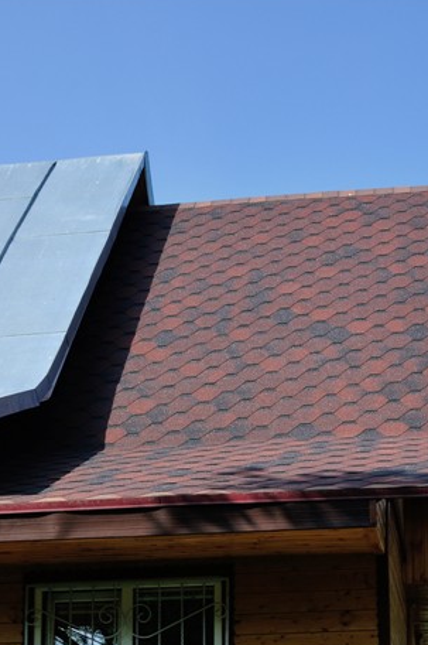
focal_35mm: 71
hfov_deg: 19.0
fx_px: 1269
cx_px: 341
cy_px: 624
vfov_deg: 27.1
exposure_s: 1/320
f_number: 7.1
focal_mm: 24
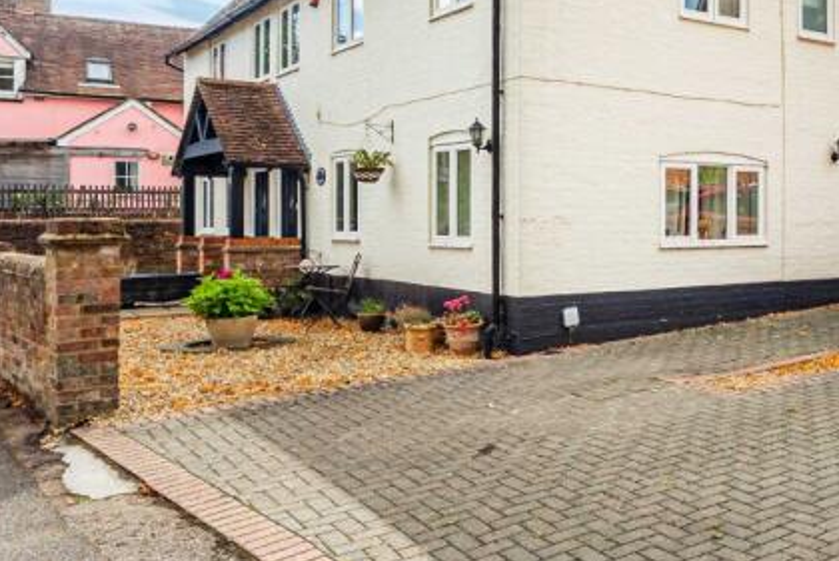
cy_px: 228
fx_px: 910
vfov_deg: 34.2
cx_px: 715
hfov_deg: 45.9
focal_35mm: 39
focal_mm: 16
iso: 200
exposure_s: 1/250
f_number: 8
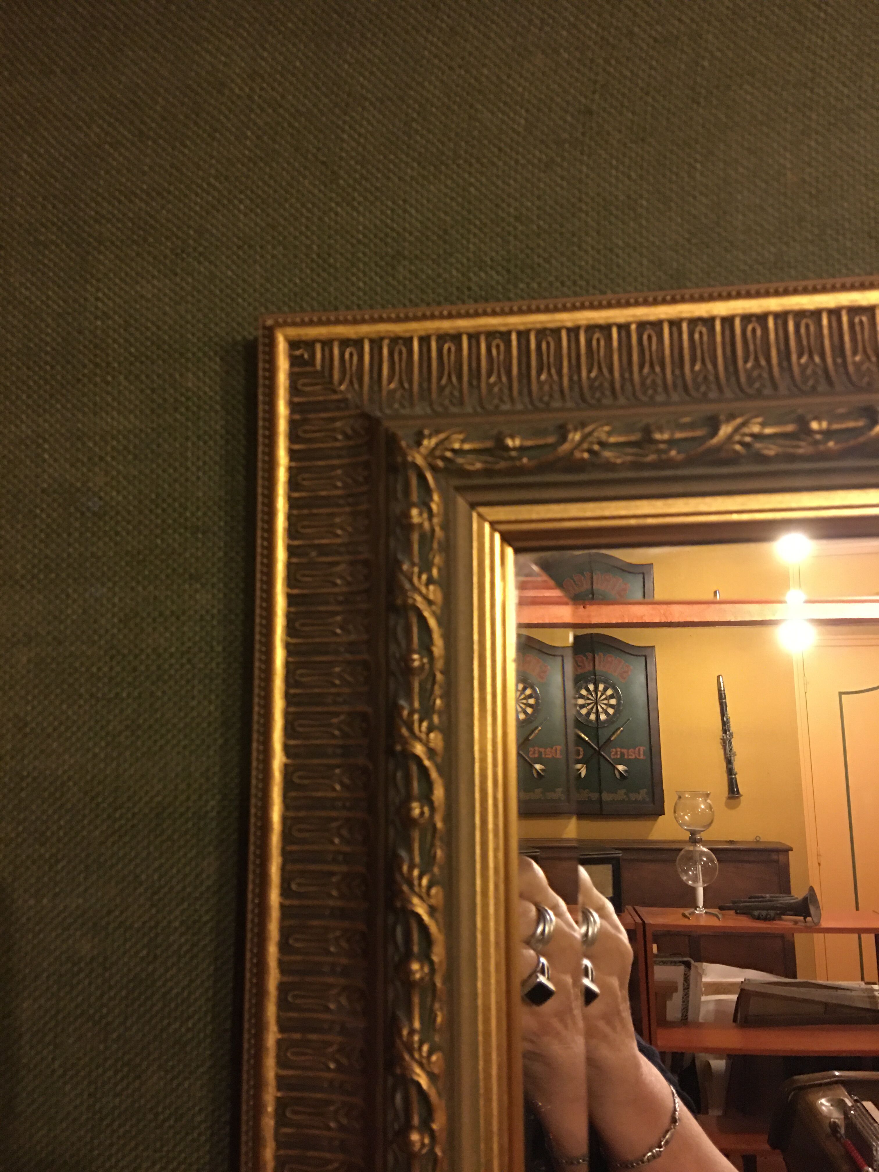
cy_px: 586
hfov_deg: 48.2
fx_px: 982
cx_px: 440
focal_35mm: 29
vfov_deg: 61.7
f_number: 2.2
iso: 125
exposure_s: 1/8
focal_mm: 4.15
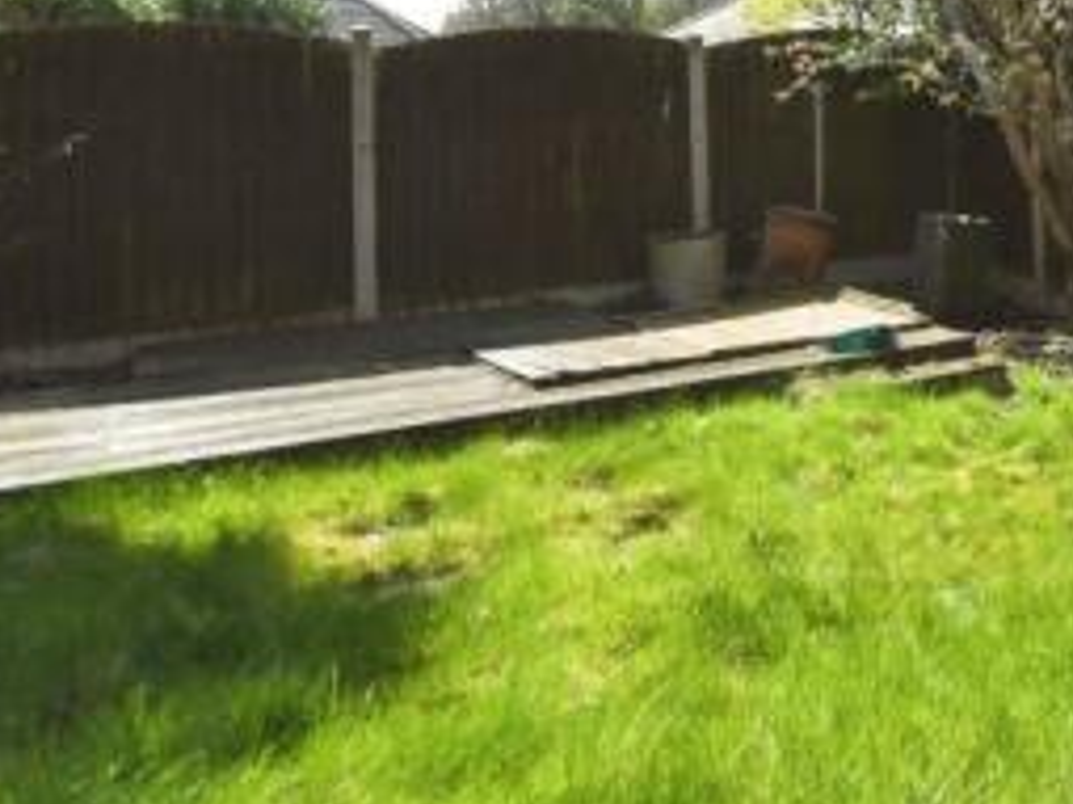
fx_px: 1146
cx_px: 1203
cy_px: 154
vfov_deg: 37.2
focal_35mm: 37
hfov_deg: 39.9
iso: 400
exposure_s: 1/800
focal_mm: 10
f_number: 8
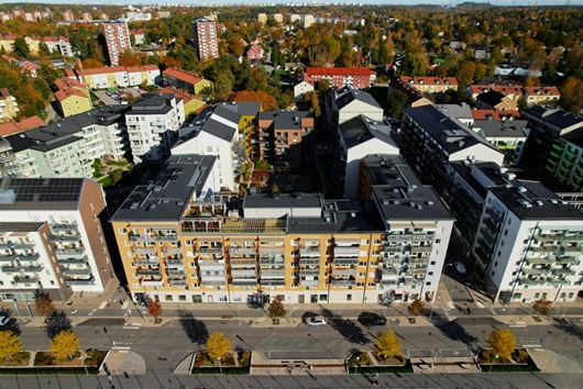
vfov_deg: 57.3
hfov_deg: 78.6
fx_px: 356
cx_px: 292
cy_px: 194
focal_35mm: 22
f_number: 2.8
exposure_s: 1/100
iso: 100
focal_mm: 8.38
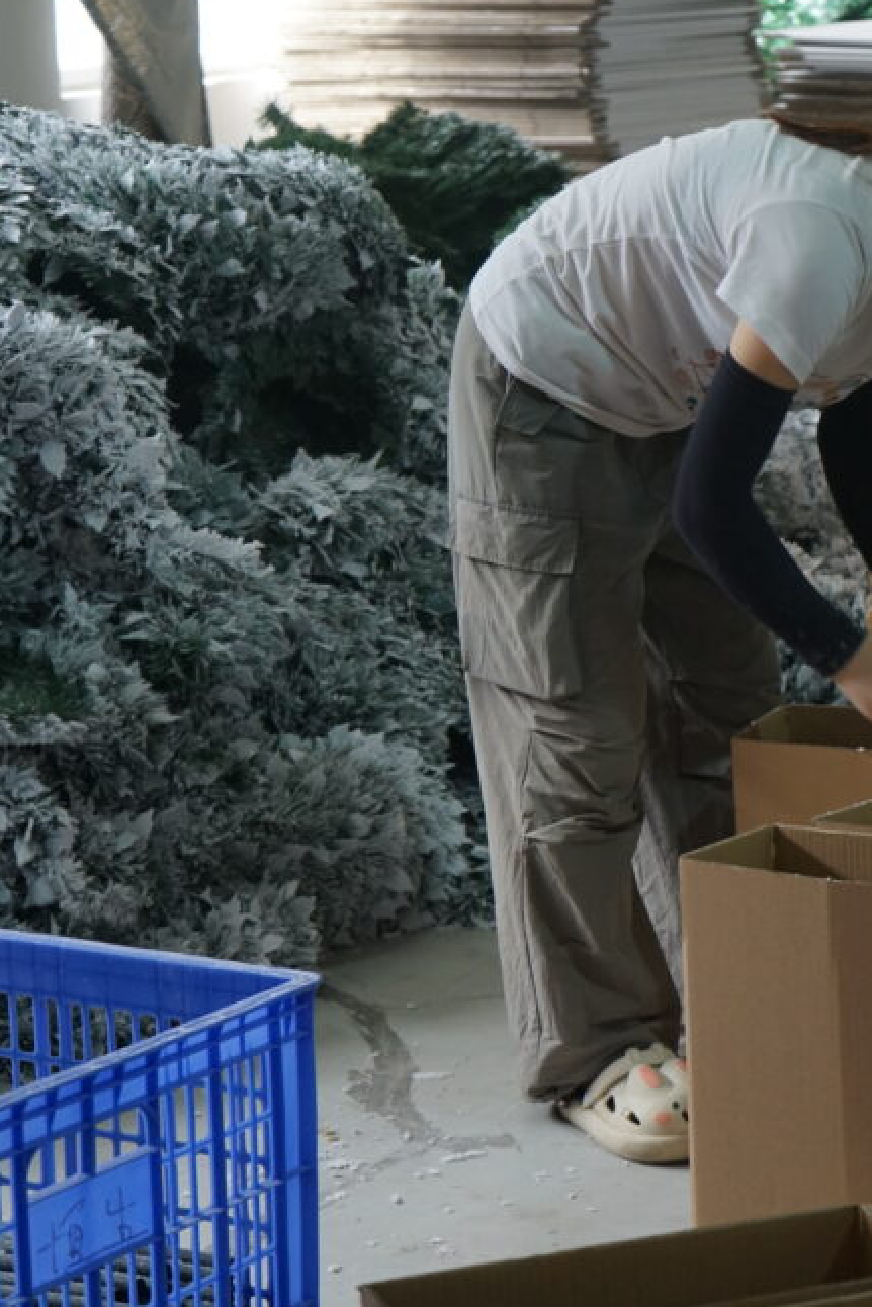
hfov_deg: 12.3
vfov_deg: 18.4
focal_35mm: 111
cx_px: 644
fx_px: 4031
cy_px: 457
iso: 1000
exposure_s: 1/80
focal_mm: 70
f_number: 5.6
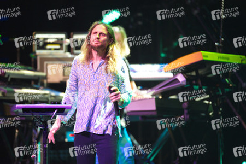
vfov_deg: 4.6
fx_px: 2050
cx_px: 123
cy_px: 82
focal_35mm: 300
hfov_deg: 6.9
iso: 1600
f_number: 2.8
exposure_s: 1/125
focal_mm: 300
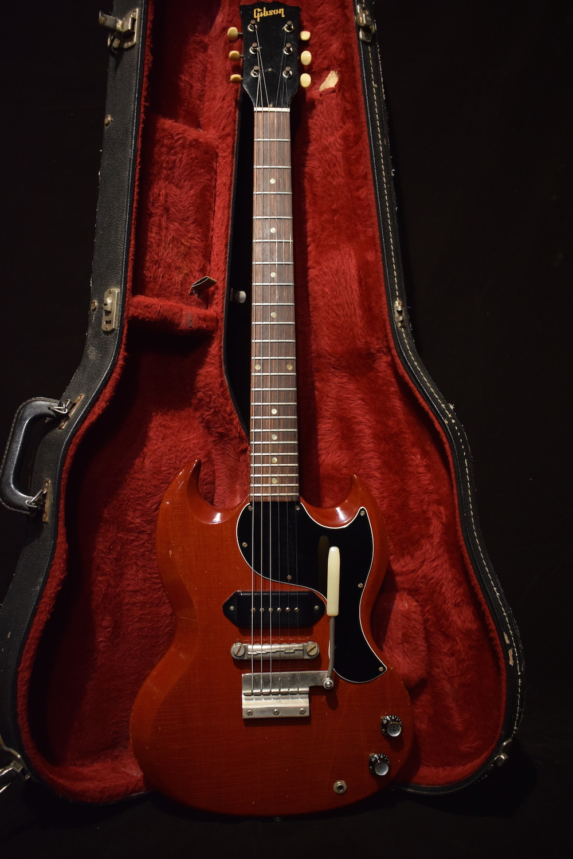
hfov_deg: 38.4
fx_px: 824
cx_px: 286
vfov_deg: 55.1
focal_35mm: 34
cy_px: 430
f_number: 3.8
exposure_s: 1/30
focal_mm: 23
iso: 1800
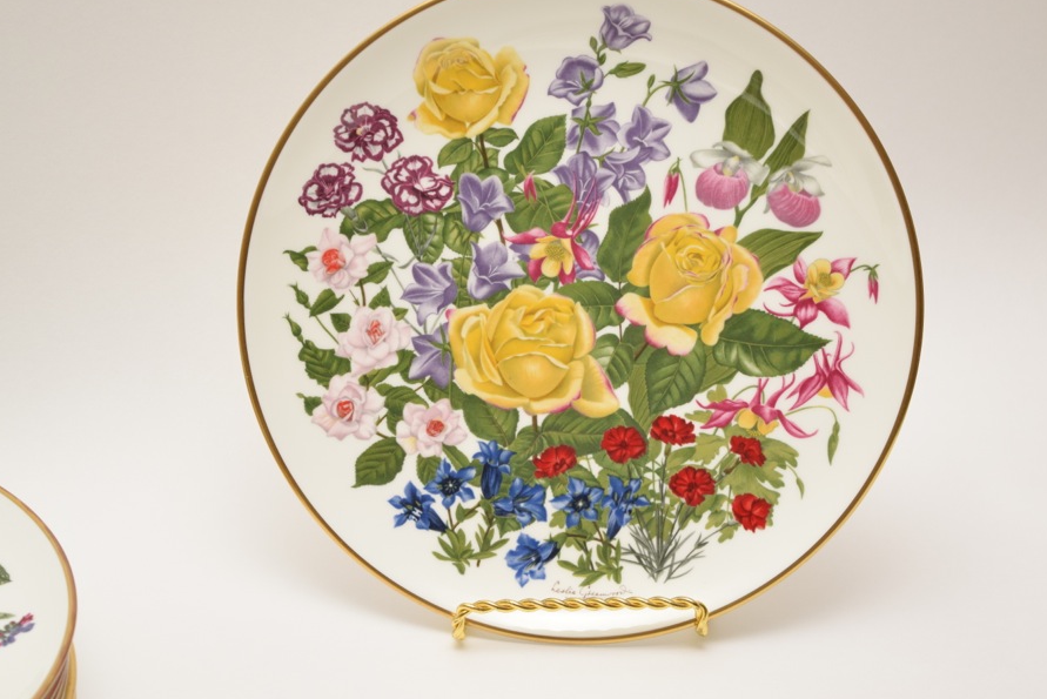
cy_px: 320
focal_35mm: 93
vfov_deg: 14.8
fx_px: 2693
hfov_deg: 22.0
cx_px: 559
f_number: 5.6
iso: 800
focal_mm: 55
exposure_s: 1/200
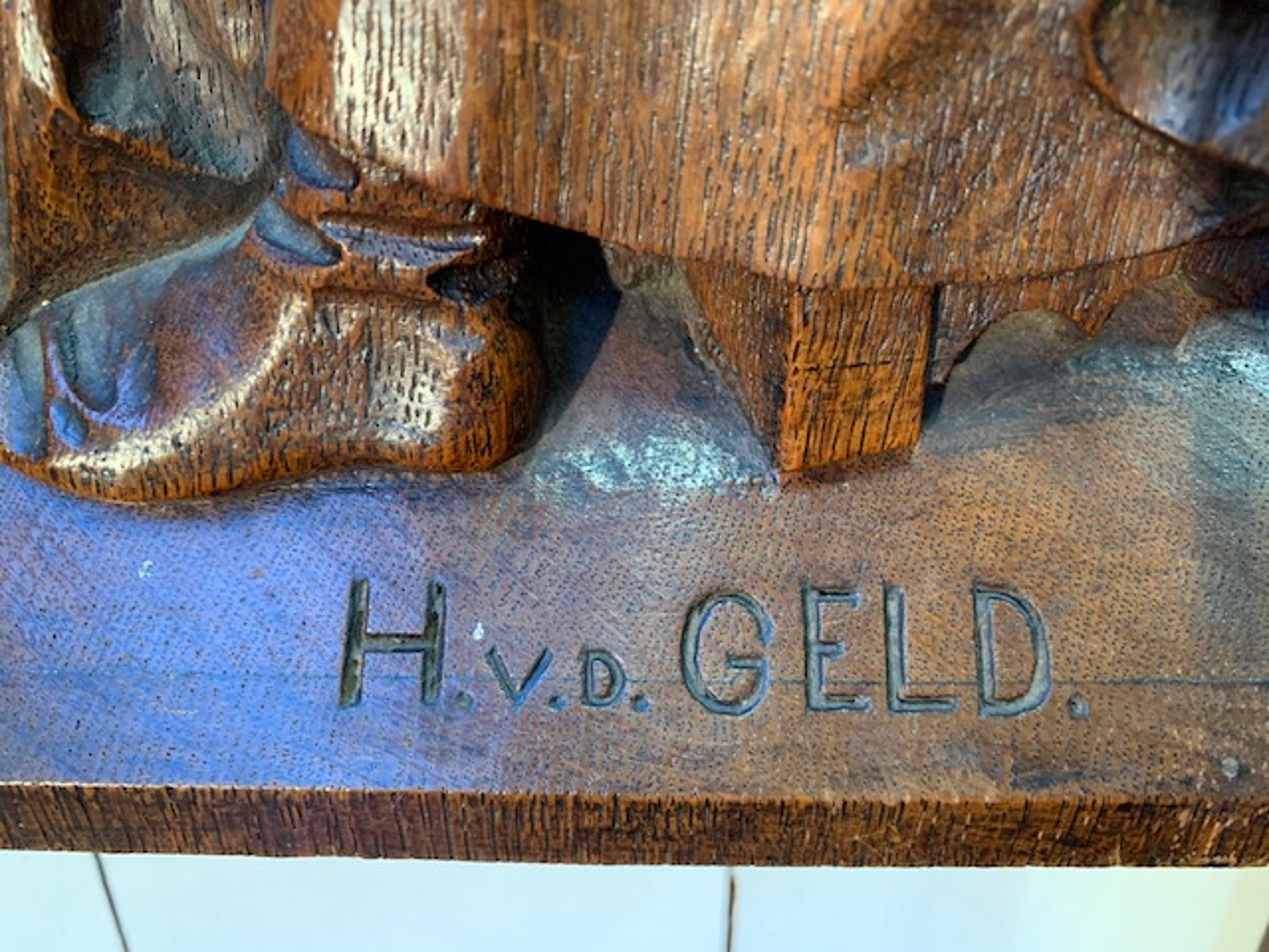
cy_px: 476
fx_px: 953
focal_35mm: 26
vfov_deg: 53.1
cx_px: 634
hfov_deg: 67.3
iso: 400
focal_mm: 4.25
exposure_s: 1/50
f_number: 1.8
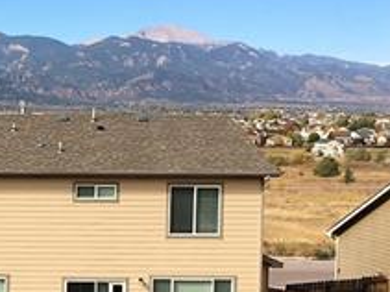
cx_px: -157
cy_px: 178
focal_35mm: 88
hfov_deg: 19.9
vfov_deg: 16.7
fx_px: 991
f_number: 2.2
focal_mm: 4.15
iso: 25
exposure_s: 1/1399
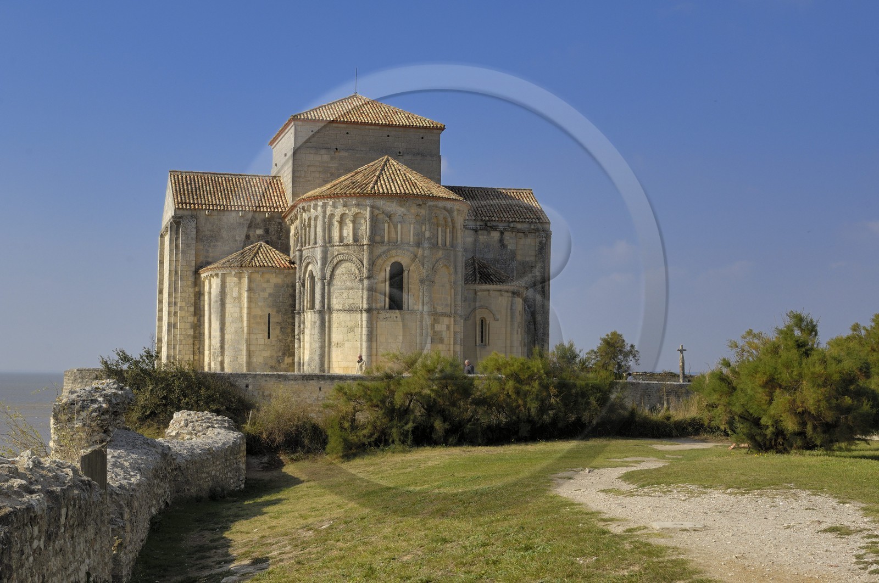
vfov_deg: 25.7
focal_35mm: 52
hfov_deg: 37.9
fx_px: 1280
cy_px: 292
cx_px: 440
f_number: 11
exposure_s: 1/160
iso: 100
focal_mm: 35
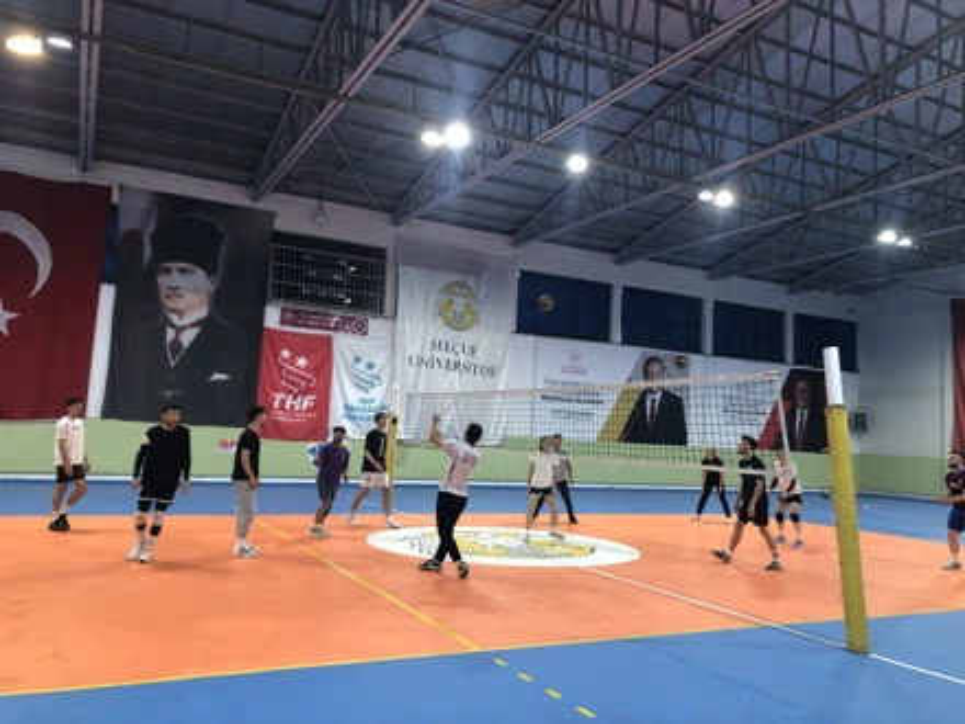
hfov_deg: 63.4
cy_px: 362
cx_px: 482
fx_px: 781
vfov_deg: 49.7
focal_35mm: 28
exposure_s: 1/50
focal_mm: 4
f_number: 1.8
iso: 200
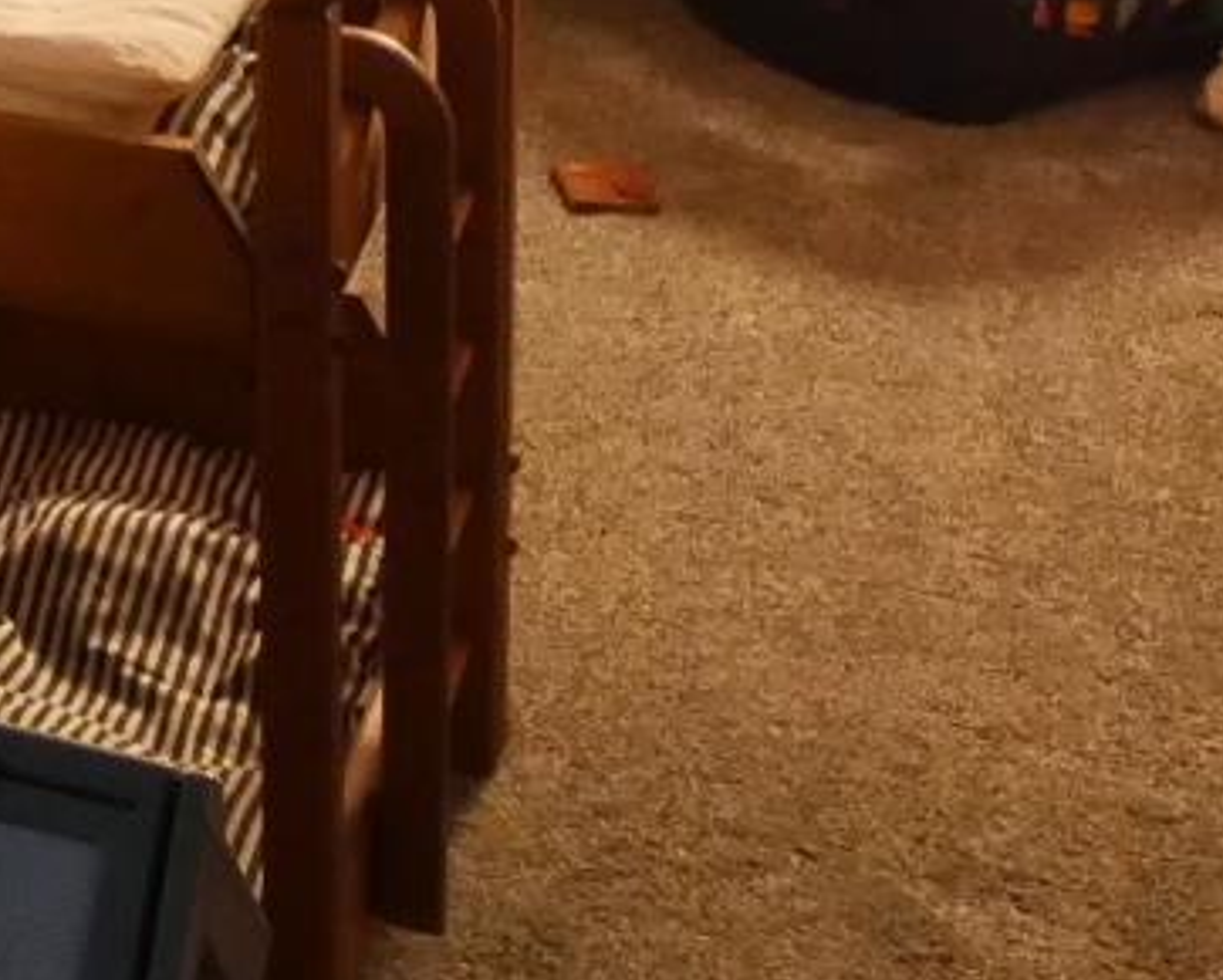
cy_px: -1568
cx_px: -1318
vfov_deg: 9.2
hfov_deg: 11.6
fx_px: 5324
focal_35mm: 147
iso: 2500
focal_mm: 12
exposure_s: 1/60
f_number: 4
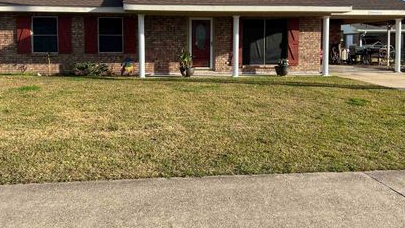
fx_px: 376
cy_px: 64
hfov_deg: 56.6
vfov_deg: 33.2
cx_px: 204
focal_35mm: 35
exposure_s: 1/3165
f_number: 1.5
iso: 50
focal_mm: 5.7
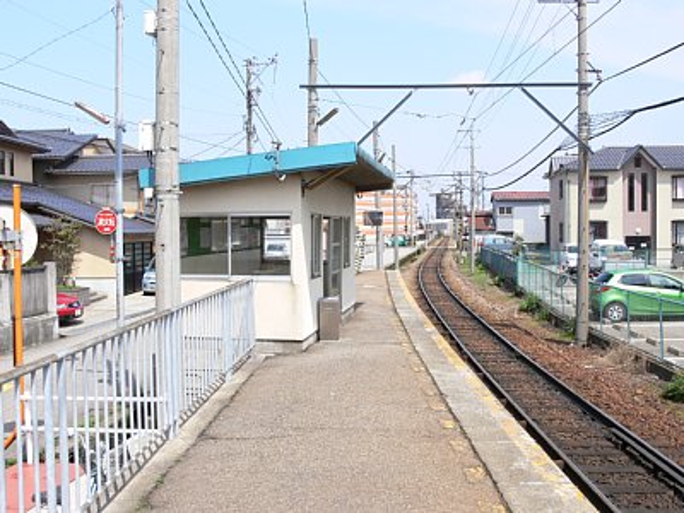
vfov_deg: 40.7
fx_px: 692
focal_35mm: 35
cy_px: 256
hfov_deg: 52.6
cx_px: 342
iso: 80
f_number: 5.6
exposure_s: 1/200
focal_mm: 7.4
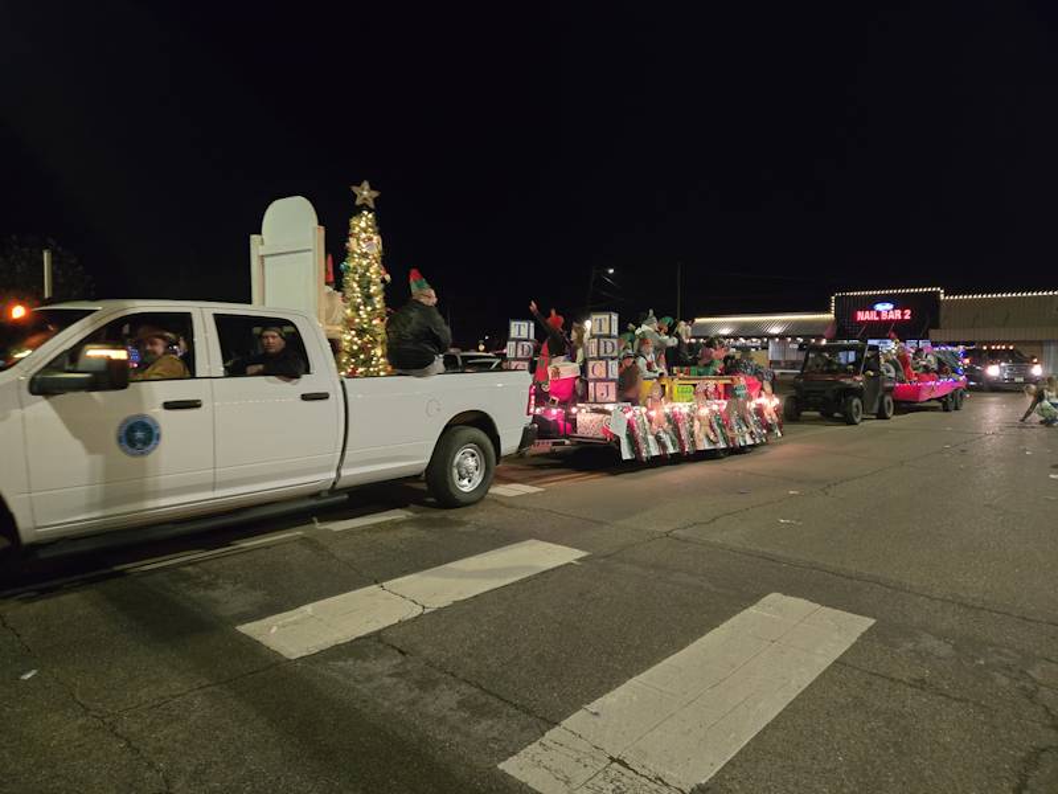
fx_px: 703
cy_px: 397
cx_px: 529
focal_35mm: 23
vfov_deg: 58.9
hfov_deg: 73.9
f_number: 1.8
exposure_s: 1/60
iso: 1250
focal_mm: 5.4
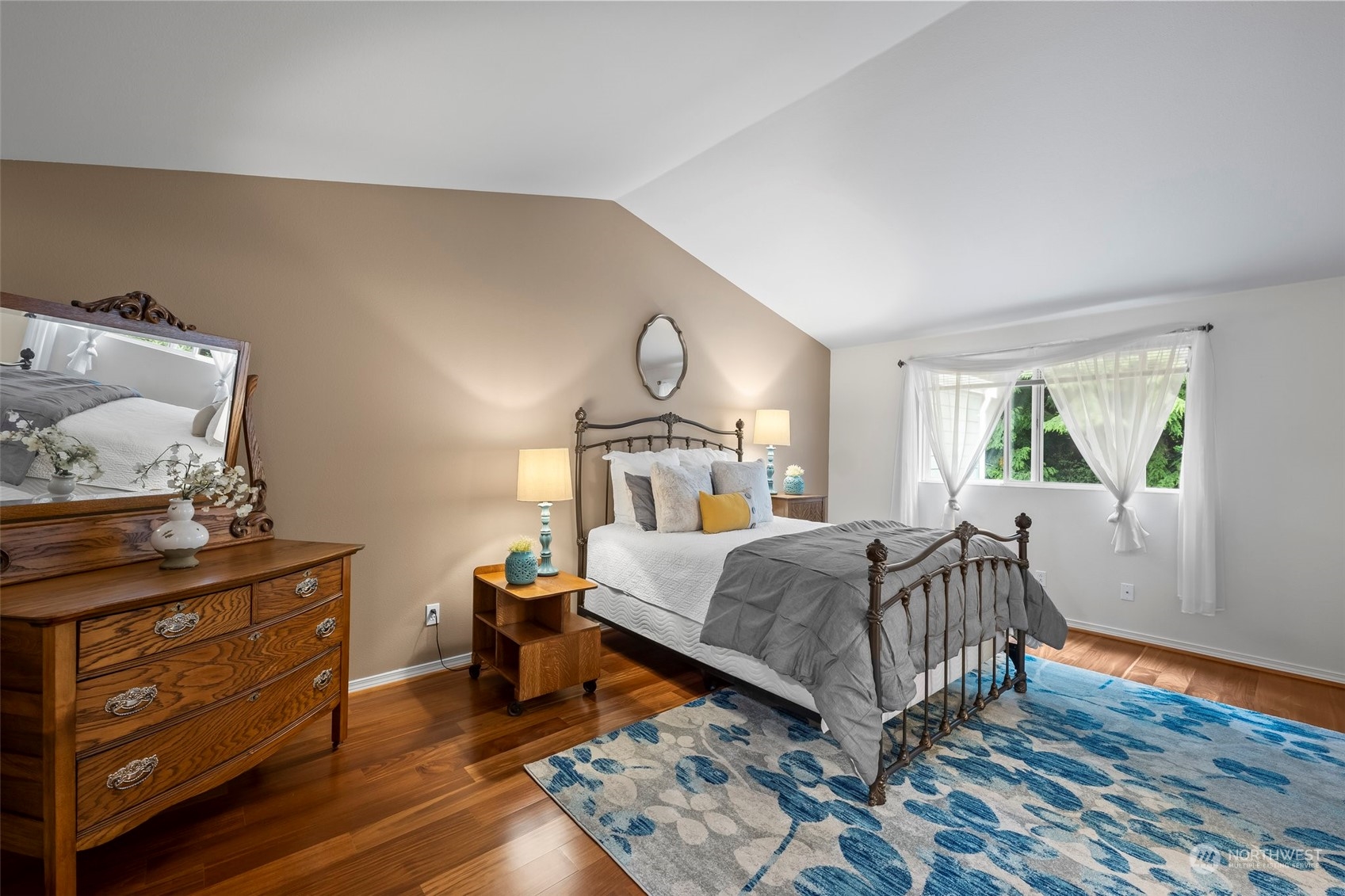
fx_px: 523
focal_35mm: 14
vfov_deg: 81.2
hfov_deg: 104.3
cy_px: 448
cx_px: 672
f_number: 7.1
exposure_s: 2
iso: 160
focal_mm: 14
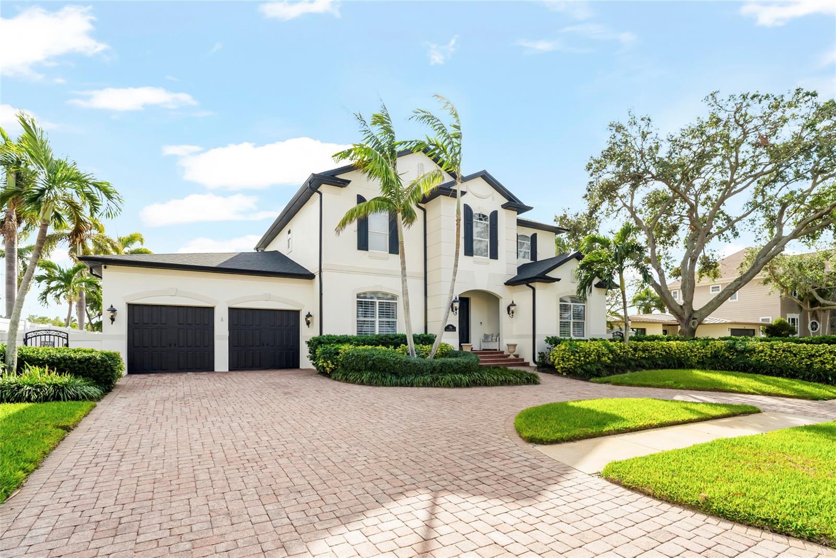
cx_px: 418
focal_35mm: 16
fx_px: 372
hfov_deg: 96.7
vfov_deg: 73.8
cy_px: 279
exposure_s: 1/400
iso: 200
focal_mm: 16
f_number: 9
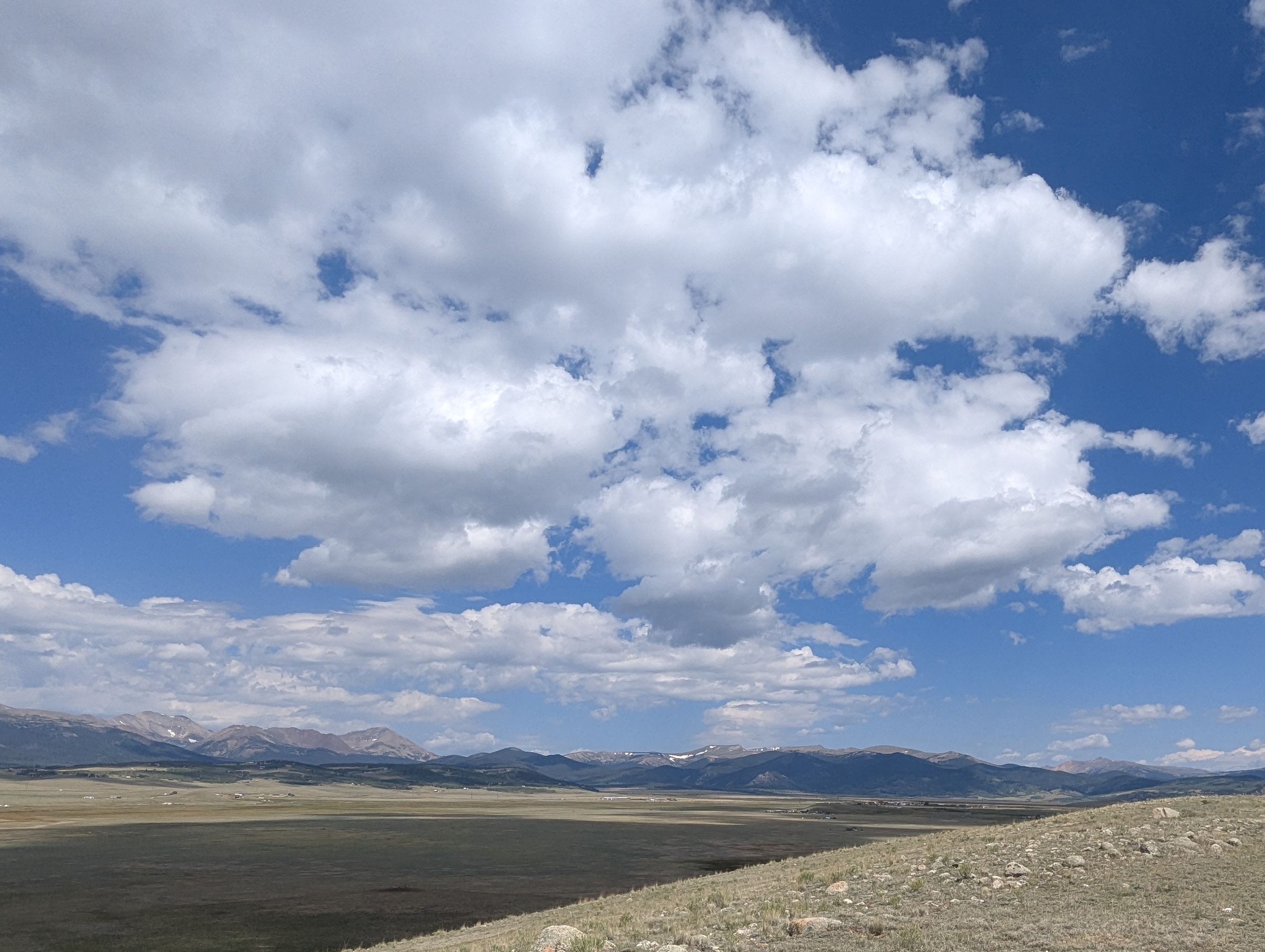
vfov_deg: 49.6
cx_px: 796
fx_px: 988
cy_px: 704
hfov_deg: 64.2
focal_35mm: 27
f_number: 2.2
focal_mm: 2.35
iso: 49
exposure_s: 1/3003
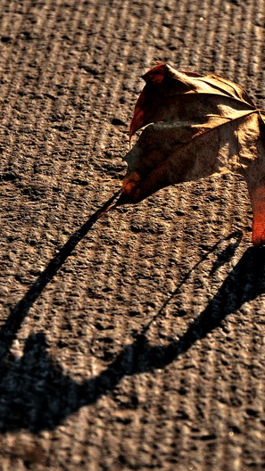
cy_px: 237
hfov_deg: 10.2
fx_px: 1487
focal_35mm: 119
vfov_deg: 18.0
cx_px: 165
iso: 320
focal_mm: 50
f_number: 5
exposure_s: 1/1000
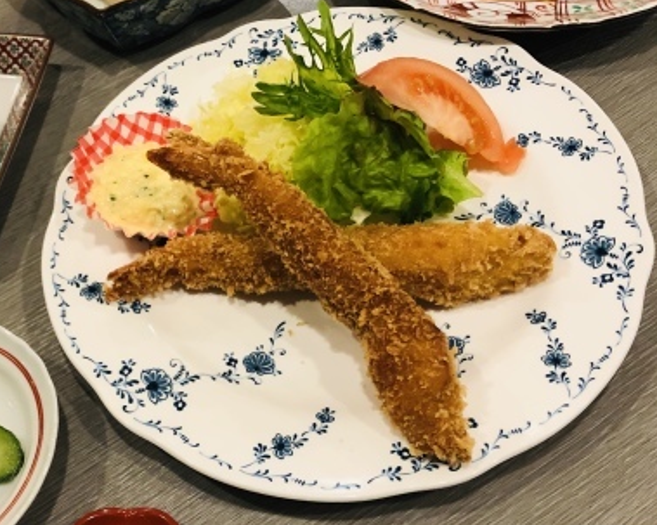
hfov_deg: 37.8
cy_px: 258
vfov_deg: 30.8
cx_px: 244
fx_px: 953
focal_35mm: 49
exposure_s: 1/15
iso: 64
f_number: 1.8
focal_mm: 3.99
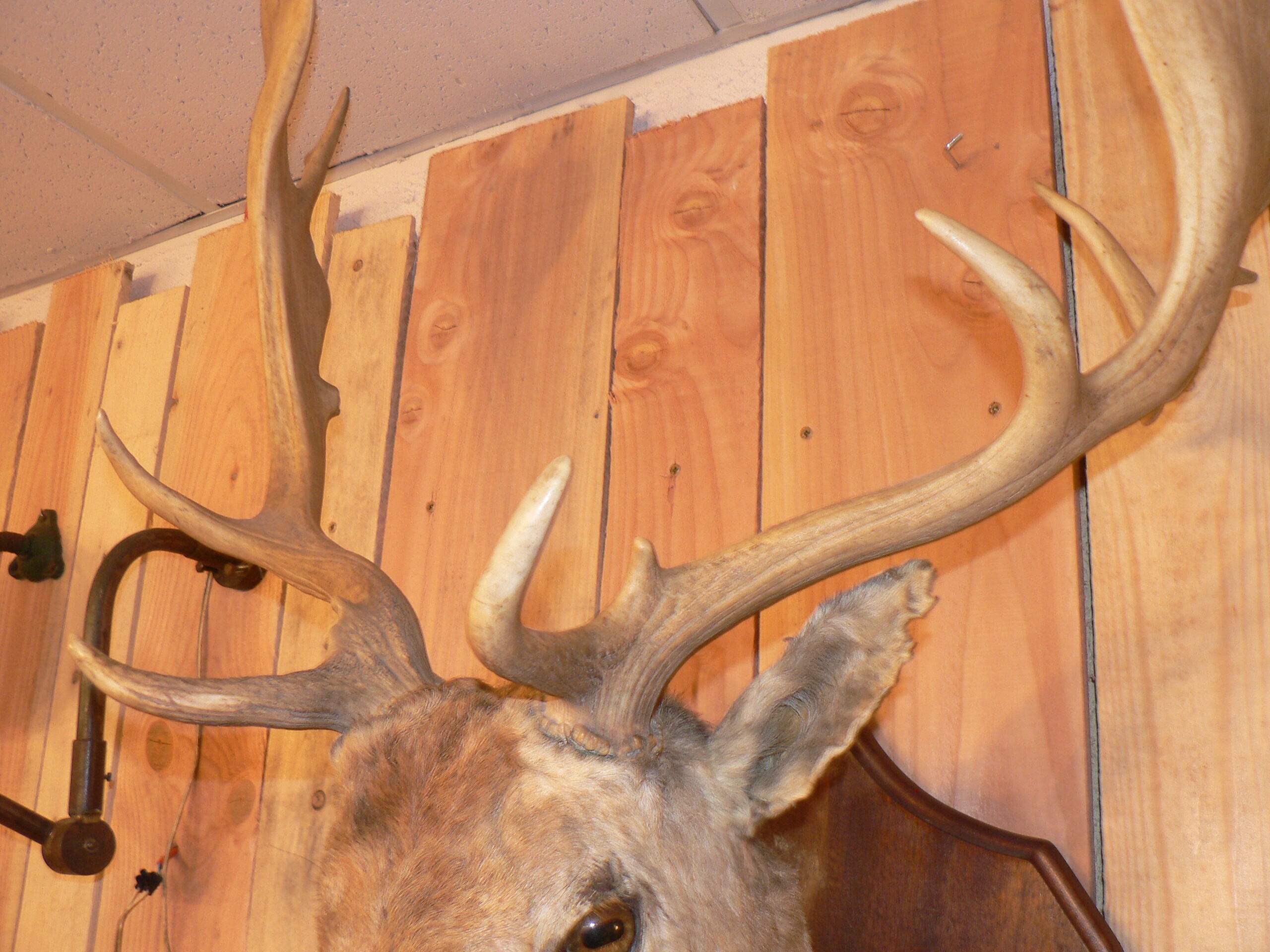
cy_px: 476
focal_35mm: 36
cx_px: 635
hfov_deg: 51.4
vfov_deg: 39.7
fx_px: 1321
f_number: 2.8
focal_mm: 6
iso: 100
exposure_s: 1/10
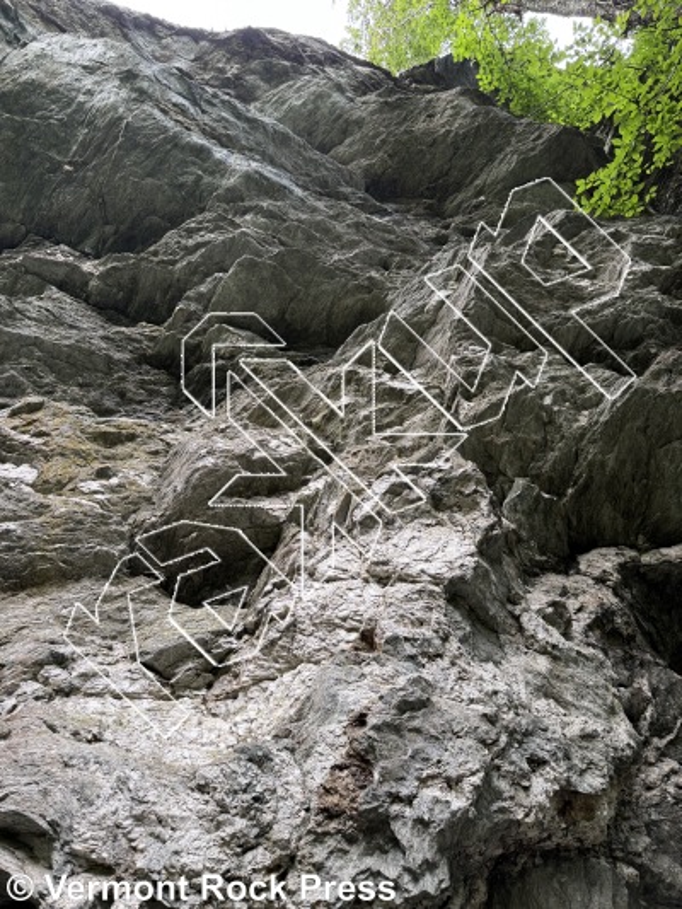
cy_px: 454
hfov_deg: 56.8
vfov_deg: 71.6
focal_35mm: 24
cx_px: 341
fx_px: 630
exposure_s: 1/121
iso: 100
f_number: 1.78
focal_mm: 6.76
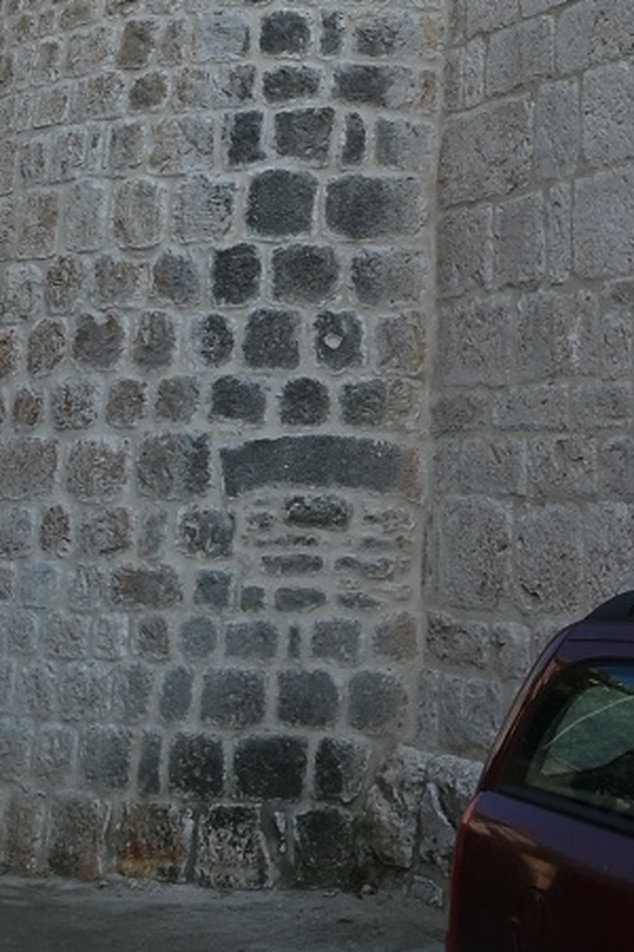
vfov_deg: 26.2
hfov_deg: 21.1
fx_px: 1691
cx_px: 471
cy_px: -322
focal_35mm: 64
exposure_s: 1/50
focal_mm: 12
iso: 100
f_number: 16
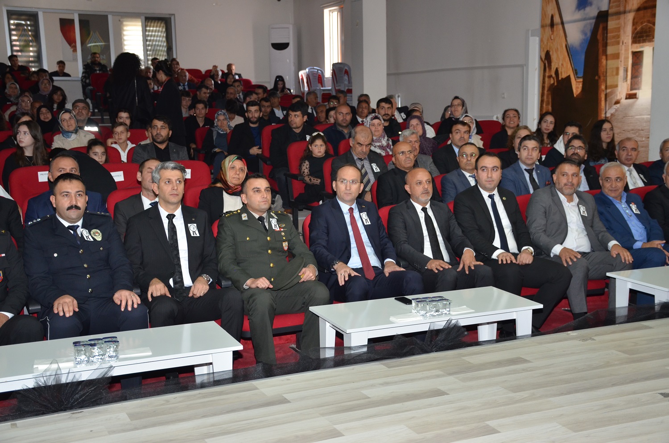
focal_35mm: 48
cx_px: 334
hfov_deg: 41.2
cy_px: 222
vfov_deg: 27.9
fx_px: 890
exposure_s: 1/60
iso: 800
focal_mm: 32
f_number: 4
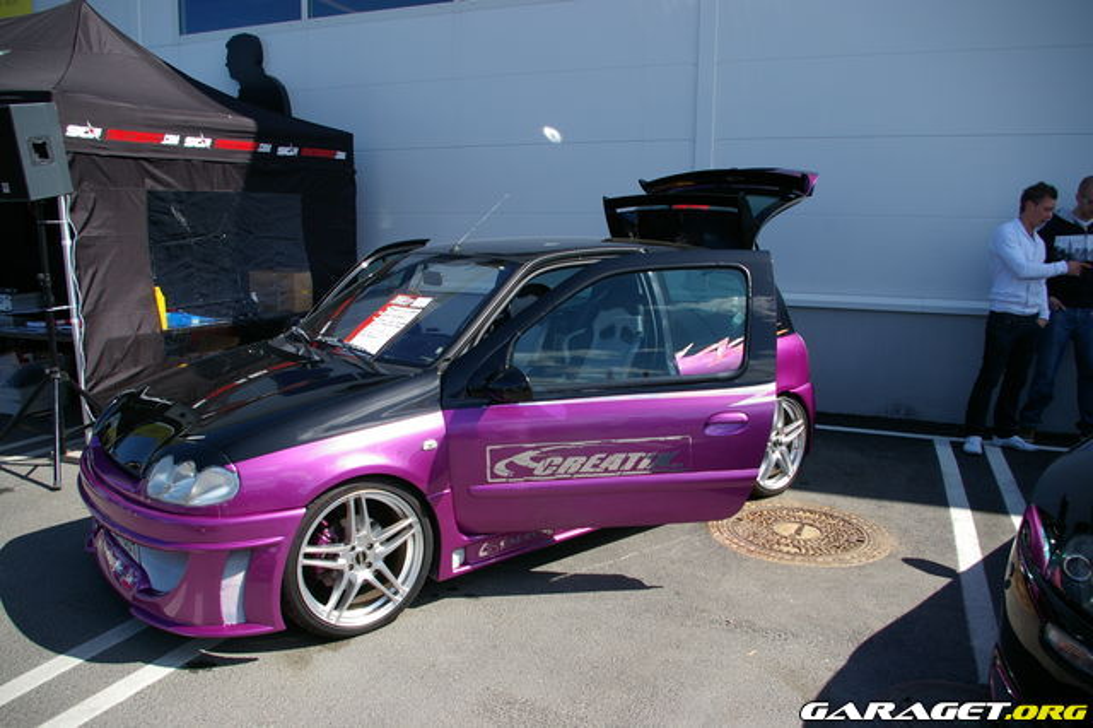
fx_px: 819
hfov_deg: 67.4
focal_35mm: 27
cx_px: 546
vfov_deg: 47.9
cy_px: 364
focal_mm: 18
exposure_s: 1/320
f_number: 7.1
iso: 200
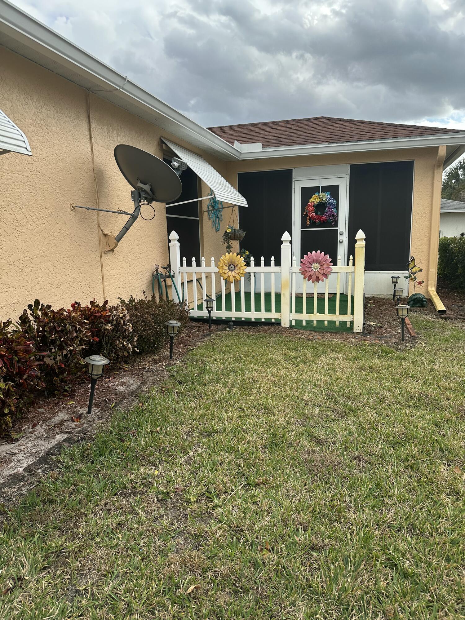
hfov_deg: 56.8
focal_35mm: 24
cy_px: 310
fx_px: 430
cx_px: 232
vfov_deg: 71.6
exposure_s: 1/1562
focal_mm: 6.86
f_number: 1.78
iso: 80
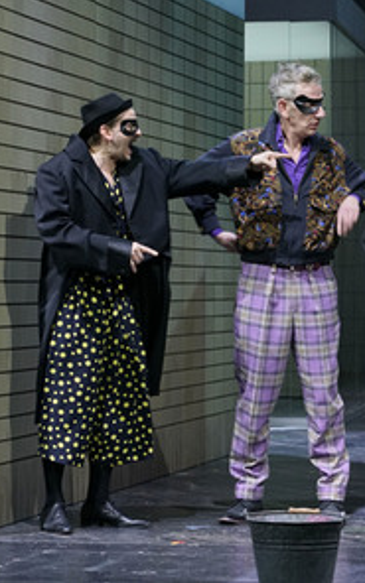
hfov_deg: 9.9
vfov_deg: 15.8
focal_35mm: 132
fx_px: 2101
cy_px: 290
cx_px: 356
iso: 1600
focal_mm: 85
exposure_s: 1/160
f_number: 6.3
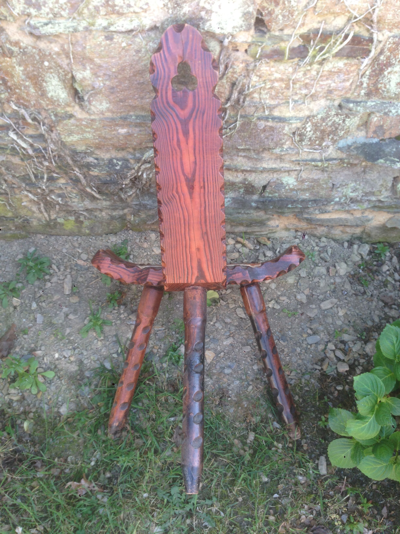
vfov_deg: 55.4
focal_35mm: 33
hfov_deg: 42.9
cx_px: 200
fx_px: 508
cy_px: 267
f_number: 2.4
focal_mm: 4.12
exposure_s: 1/60
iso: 50
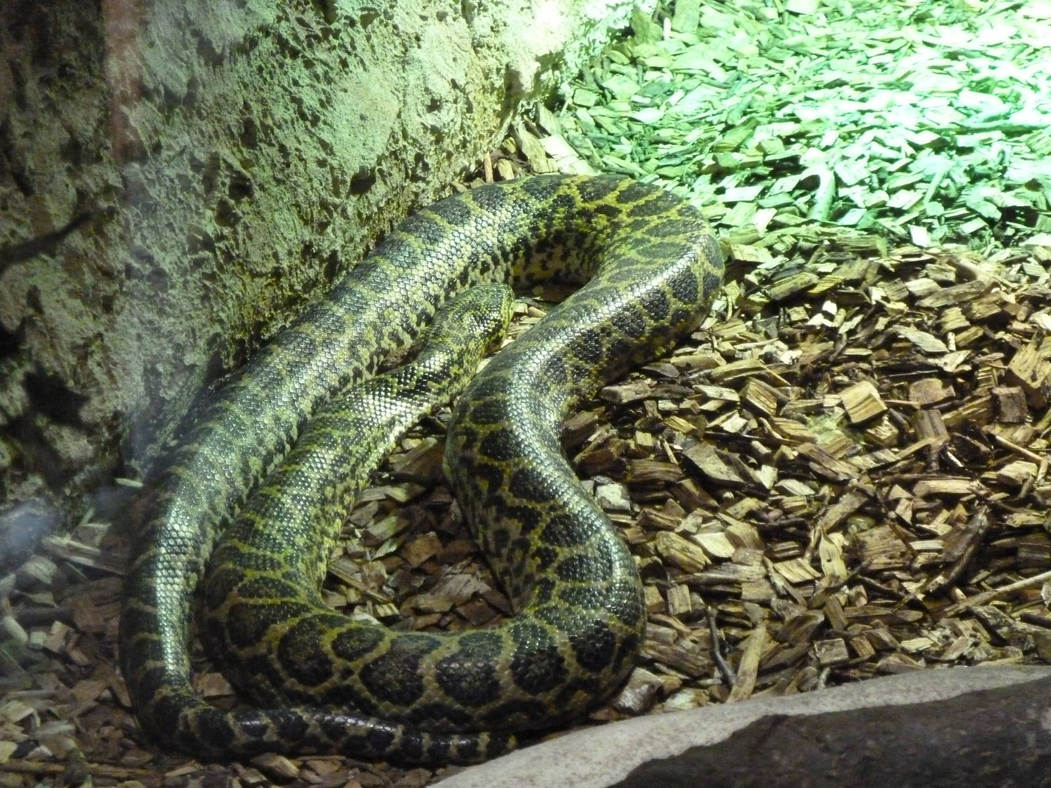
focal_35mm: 137
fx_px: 4160
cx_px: 526
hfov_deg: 14.4
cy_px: 394
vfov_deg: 10.8
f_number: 4.5
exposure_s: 1/15
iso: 1250
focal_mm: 22.5
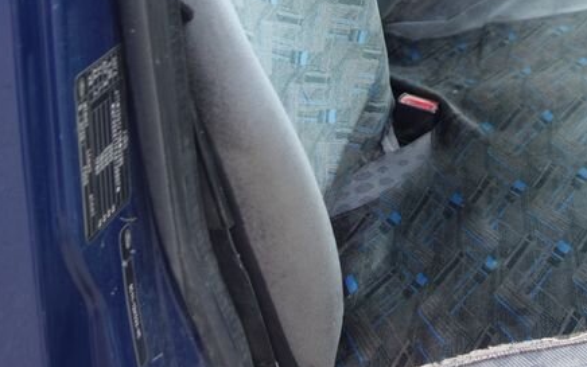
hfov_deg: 29.3
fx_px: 1072
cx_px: 530
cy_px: -21
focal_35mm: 67
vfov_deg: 18.8
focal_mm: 10.4
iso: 125
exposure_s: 1/250
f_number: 2
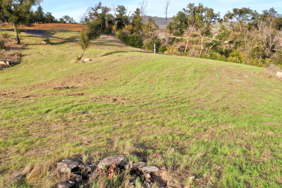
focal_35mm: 37
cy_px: 75
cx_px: 149
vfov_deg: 35.8
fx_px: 290
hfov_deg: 51.9
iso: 100
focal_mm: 10.26
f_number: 6.3
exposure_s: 1/120
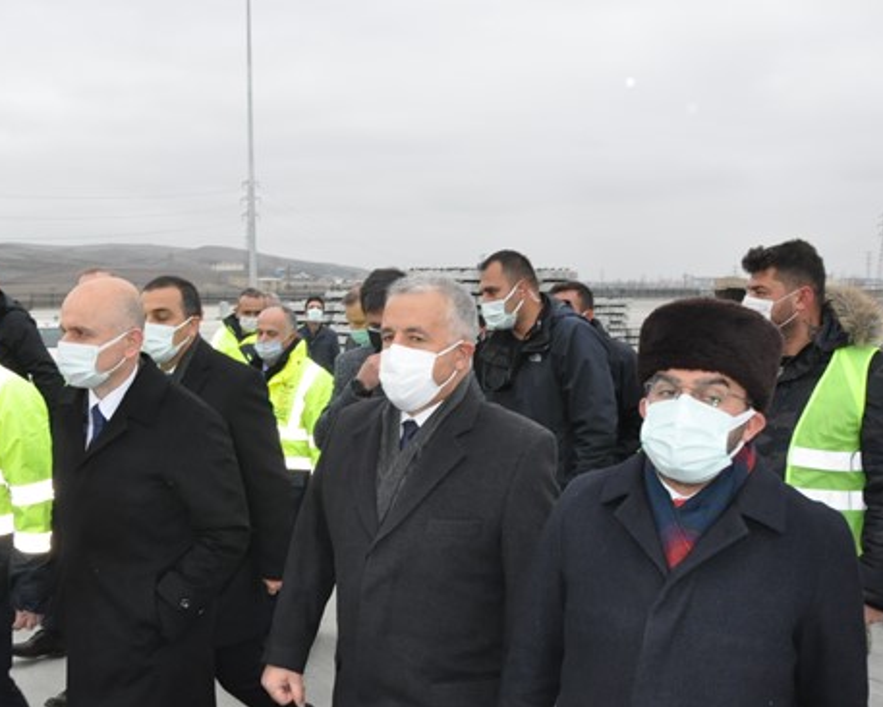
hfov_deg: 49.7
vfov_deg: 41.2
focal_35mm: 36
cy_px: 371
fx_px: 941
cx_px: 325
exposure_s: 1/200
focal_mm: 18
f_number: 10
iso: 1600
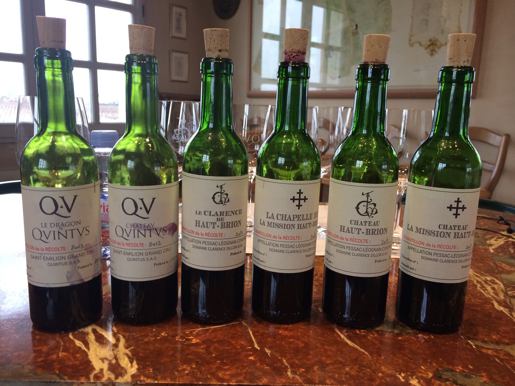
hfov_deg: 60.0
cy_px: 193
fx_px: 446
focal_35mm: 30
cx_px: 258
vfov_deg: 46.8
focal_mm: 4.12
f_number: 2.2
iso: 50
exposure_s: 1/30
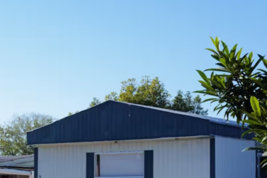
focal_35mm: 103
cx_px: 15
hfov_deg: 19.4
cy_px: 197
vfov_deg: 13.0
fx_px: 764
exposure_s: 1/80
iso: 160
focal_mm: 43
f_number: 16
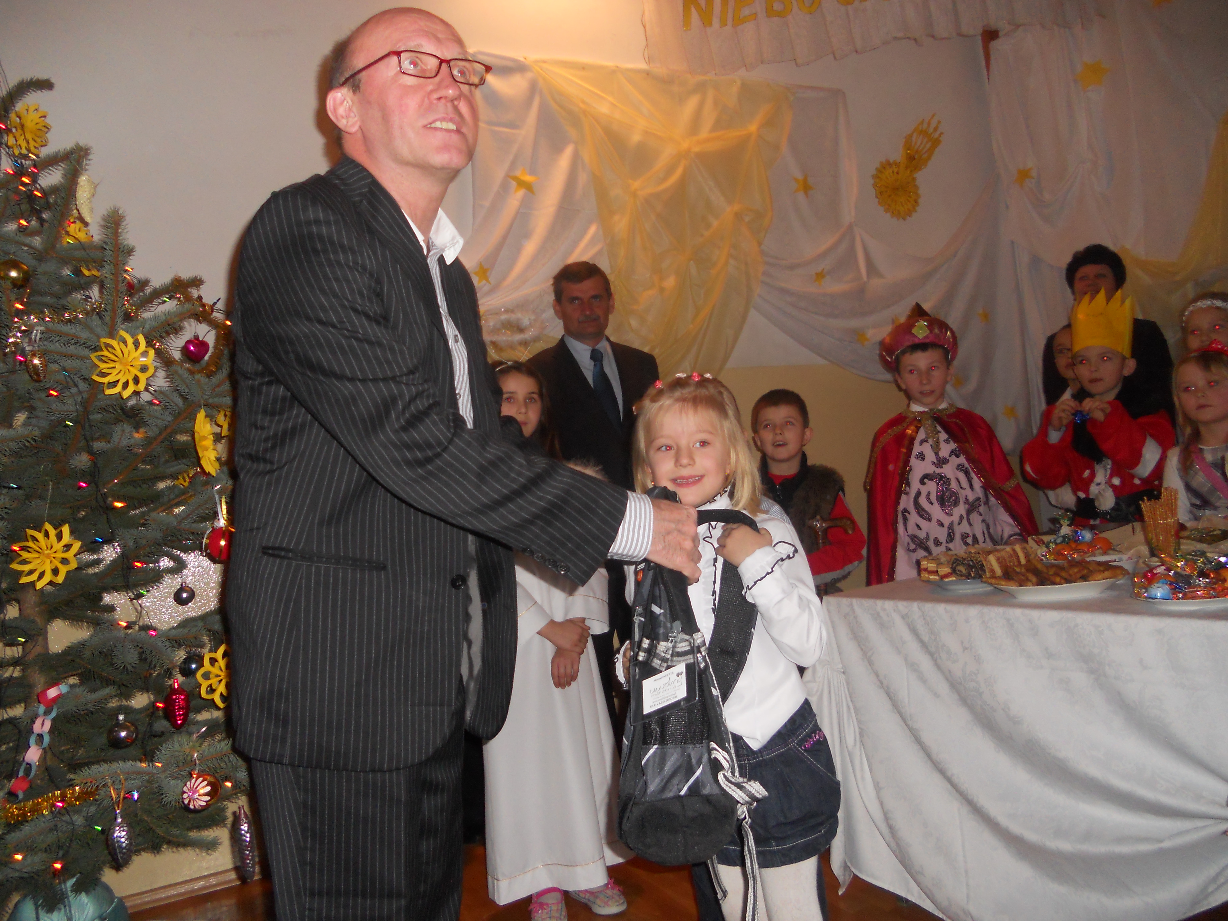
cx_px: 614
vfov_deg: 51.4
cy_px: 460
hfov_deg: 65.3
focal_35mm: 27
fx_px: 958
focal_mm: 4.9
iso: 200
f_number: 3.2
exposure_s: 1/25
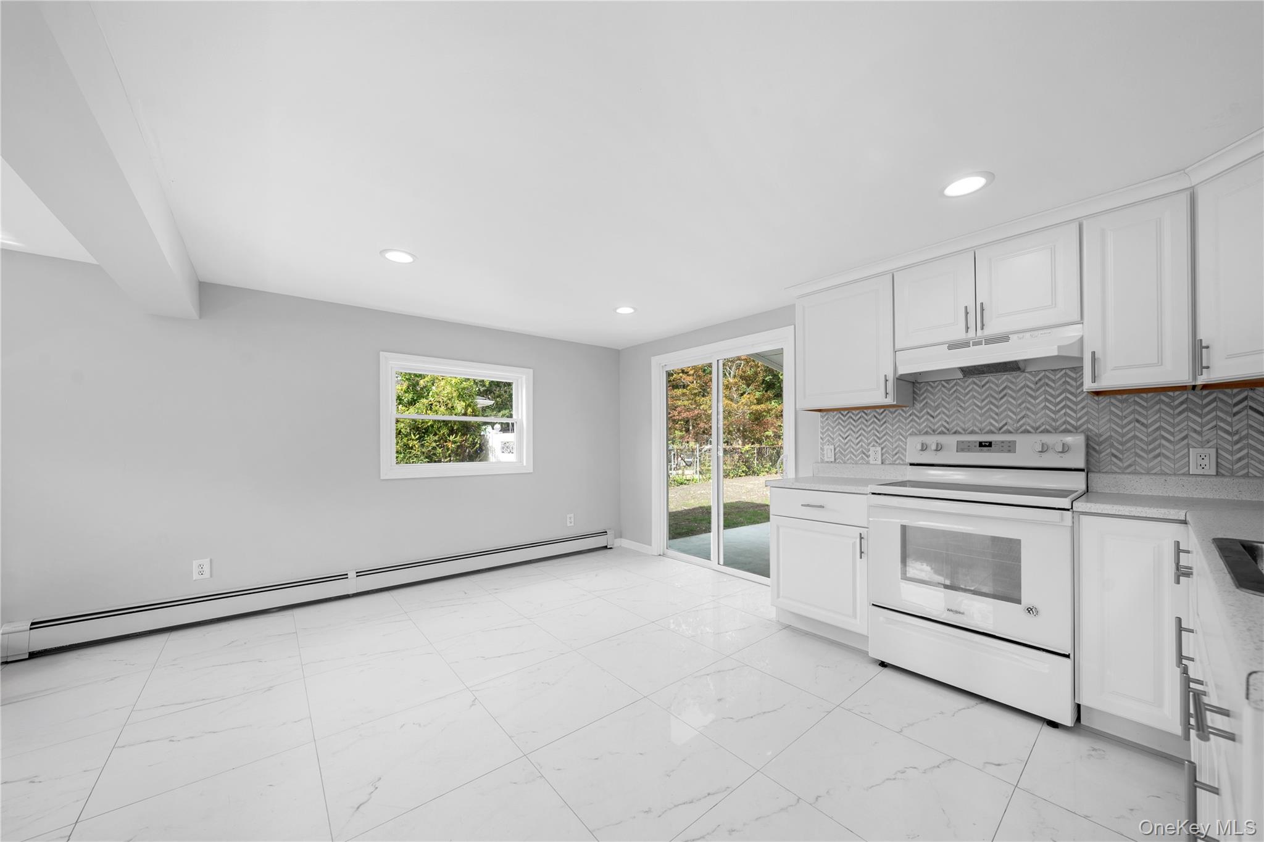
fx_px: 421
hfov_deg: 112.6
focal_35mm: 12
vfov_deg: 90.0
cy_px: 421
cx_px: 632
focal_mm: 12
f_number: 8
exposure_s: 1/3
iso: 100
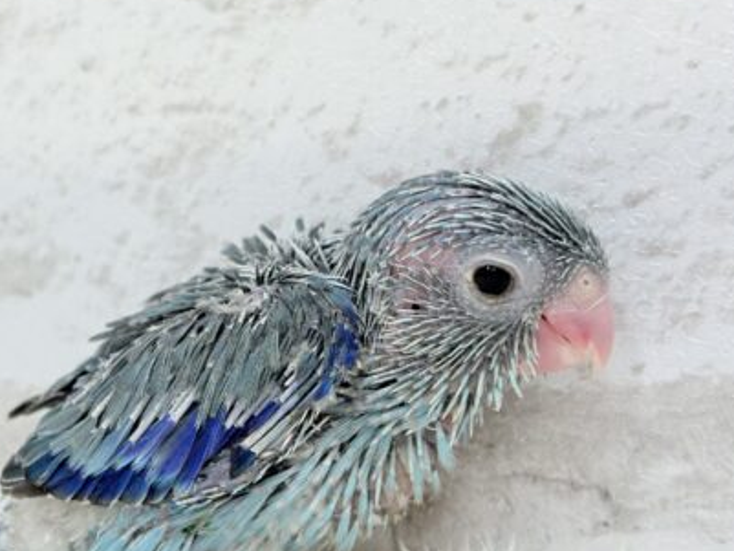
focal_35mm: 83
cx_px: 234
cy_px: 324
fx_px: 1760
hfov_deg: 23.4
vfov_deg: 17.8
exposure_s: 1/50
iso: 50
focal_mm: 5.96
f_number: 1.6
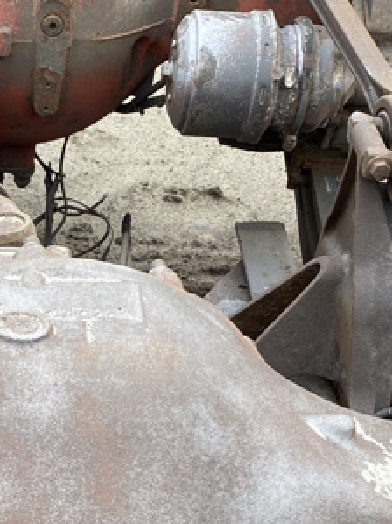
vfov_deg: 21.3
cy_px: 513
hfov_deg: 16.3
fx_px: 1345
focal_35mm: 89
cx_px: 2
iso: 40
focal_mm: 4.25
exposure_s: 1/122
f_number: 1.8
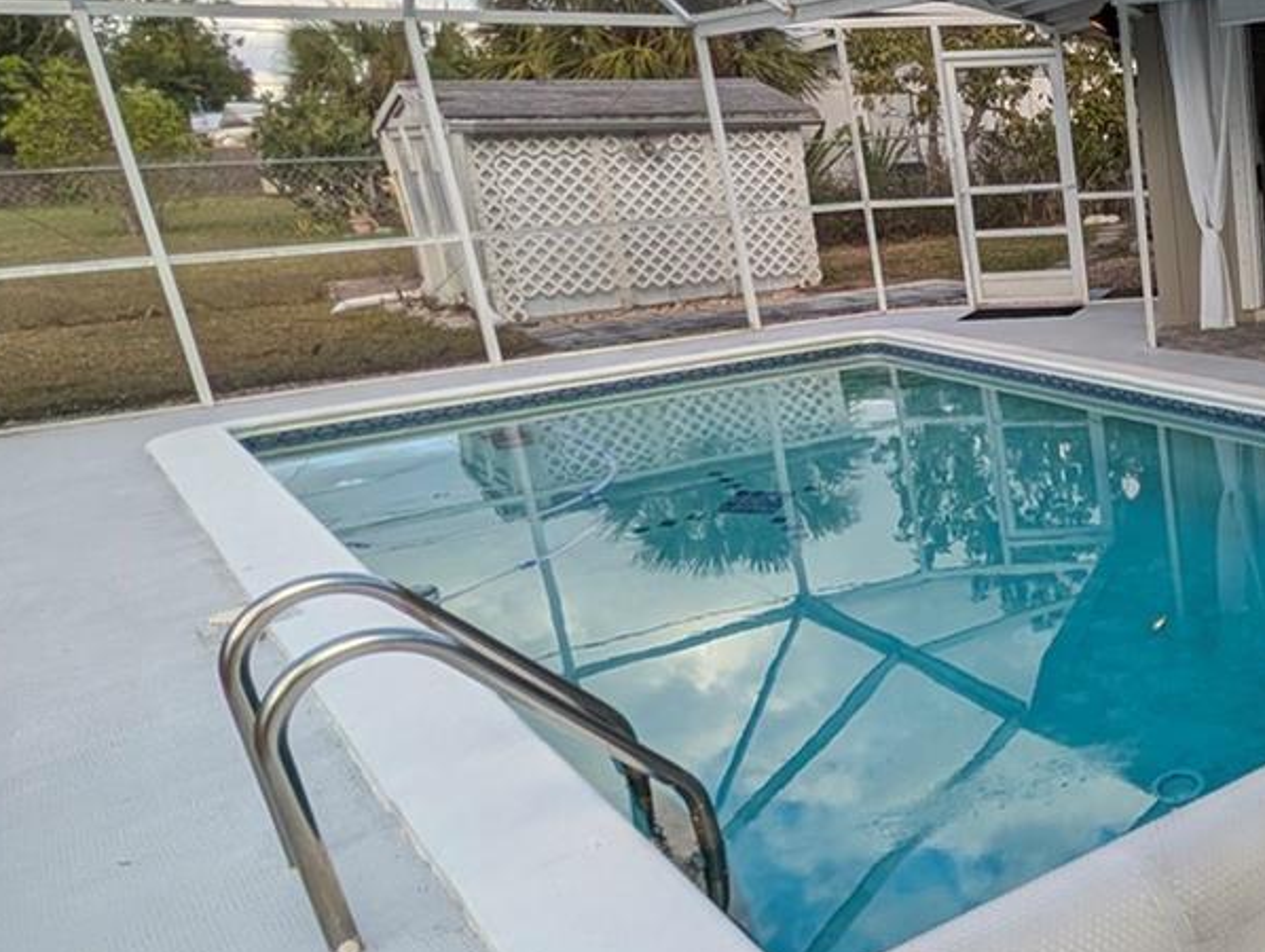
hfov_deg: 42.9
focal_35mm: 32
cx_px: 1422
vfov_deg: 44.2
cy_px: 508
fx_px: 1171
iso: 67
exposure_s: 1/1541
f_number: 1.7
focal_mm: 2.02
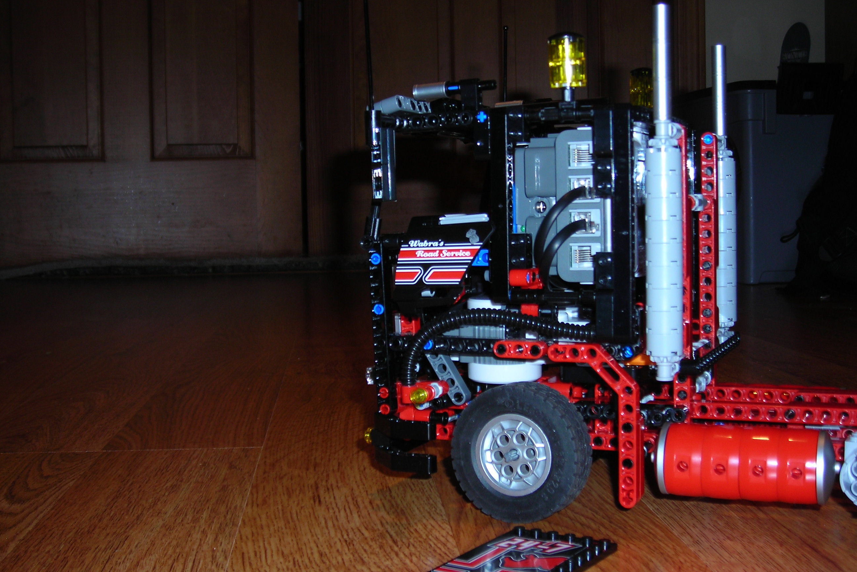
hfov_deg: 40.3
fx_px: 1166
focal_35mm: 49
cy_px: 292
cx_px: 429
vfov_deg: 27.5
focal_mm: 7.8
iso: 50
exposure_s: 1/60.1
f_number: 3.4
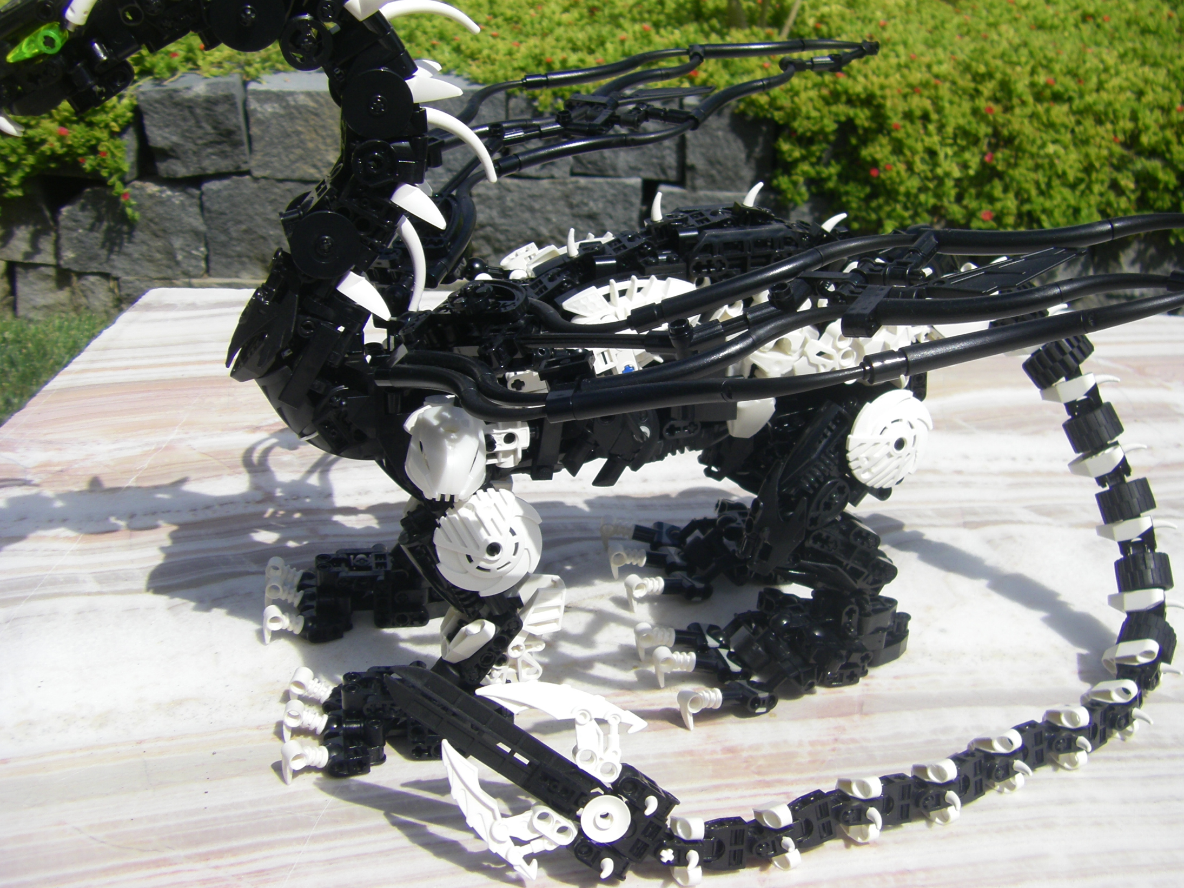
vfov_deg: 32.2
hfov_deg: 42.0
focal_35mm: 45
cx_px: 638
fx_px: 1539
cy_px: 396
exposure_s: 1/320
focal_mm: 6.3
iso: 64
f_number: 7
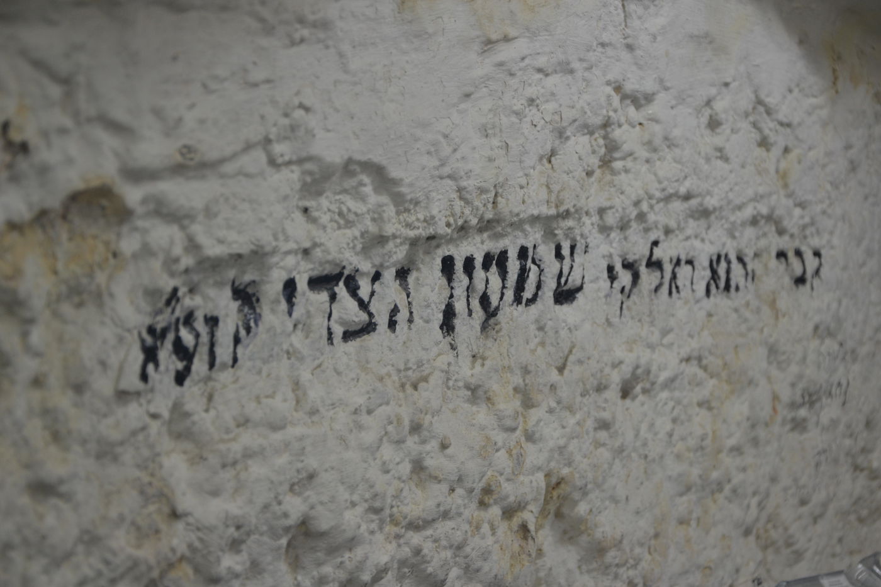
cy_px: 294
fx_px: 2129
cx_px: 440
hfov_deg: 23.4
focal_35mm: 87
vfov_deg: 15.7
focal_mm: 58
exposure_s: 1/125
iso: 360
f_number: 5.6
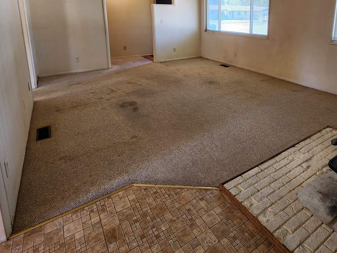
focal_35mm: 21
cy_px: 61
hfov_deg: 77.8
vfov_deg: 59.8
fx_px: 204
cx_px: 207
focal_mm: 2.2
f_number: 2.2
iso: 200
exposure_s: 1/60
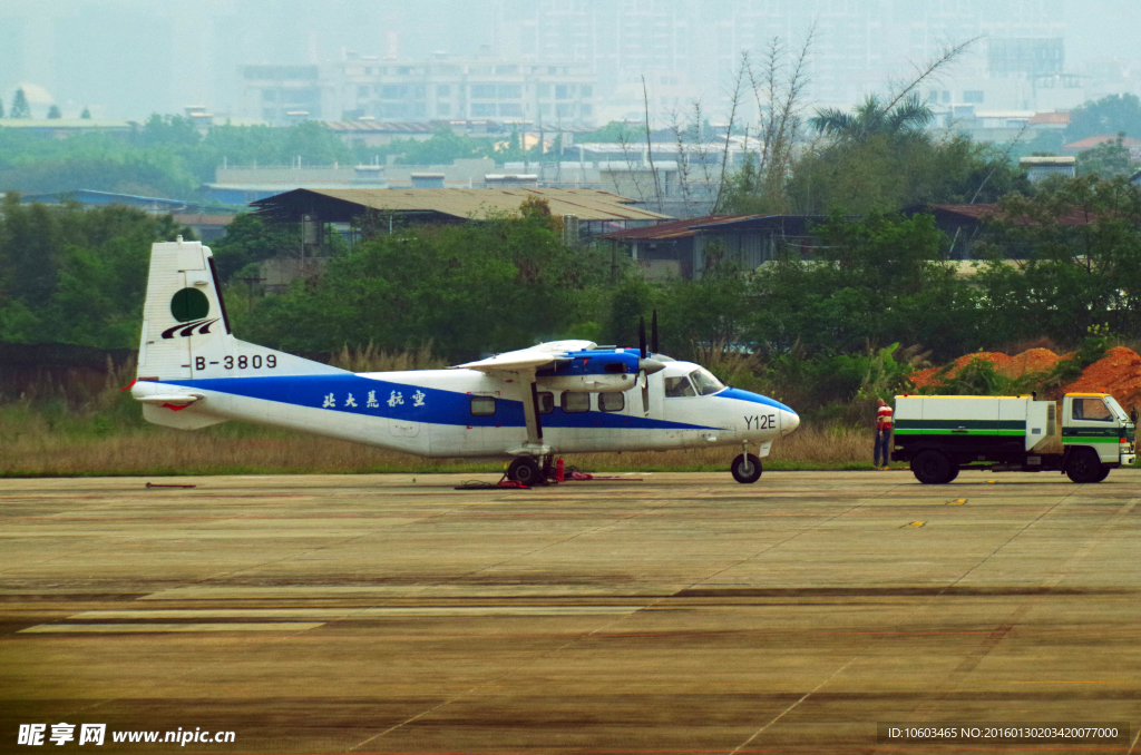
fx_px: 15180
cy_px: 378
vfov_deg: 2.9
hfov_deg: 4.3
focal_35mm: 480
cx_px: 570
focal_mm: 320
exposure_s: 1/3000
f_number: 8
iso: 400
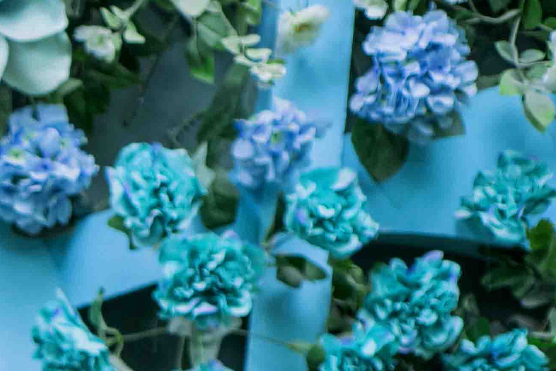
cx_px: -810
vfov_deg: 4.7
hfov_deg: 6.9
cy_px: 975
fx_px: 4357
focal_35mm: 282
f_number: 3.5
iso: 200
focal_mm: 50
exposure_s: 1/60
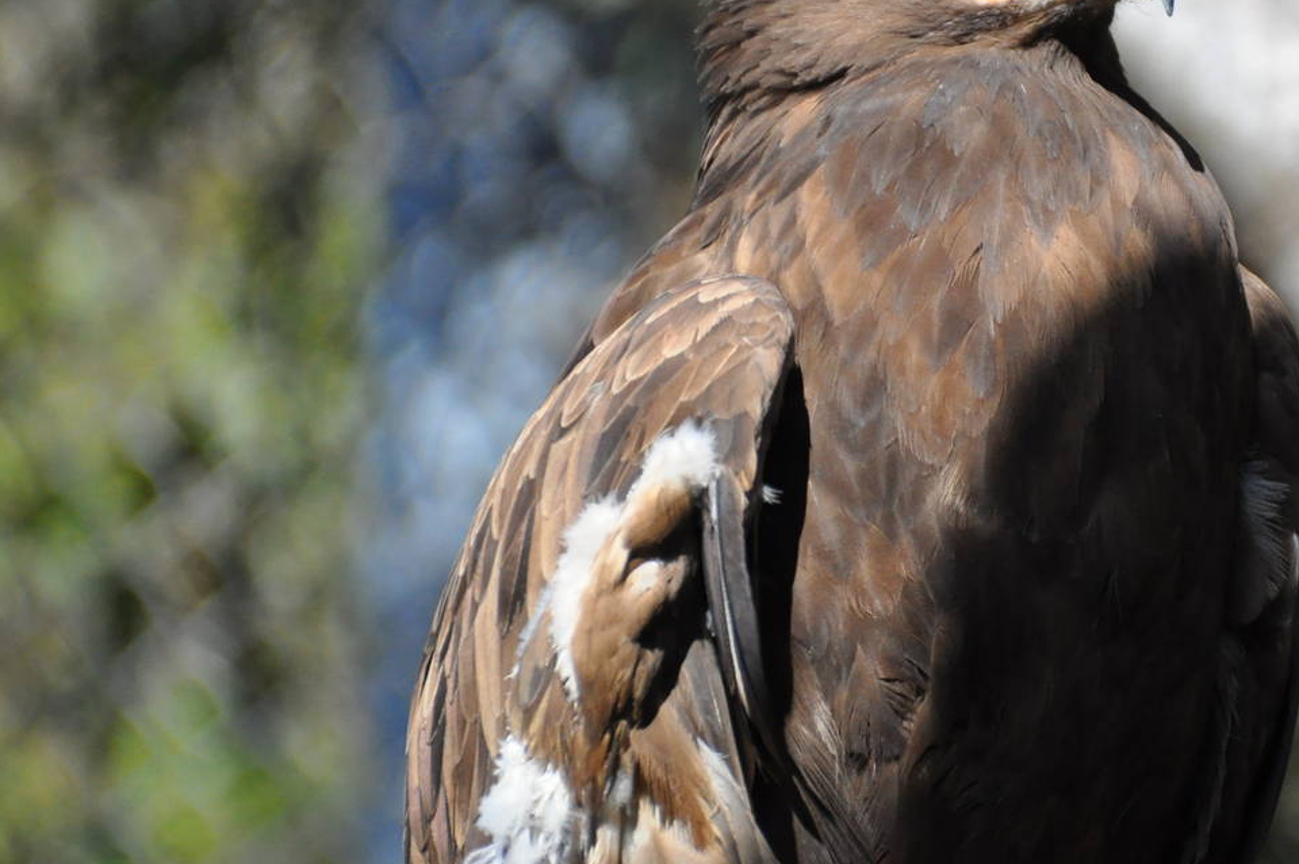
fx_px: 27034
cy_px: 347
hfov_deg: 2.8
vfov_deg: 1.8
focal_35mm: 750
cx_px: 1011
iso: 1000
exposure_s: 1/2000
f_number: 5.6
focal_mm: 300
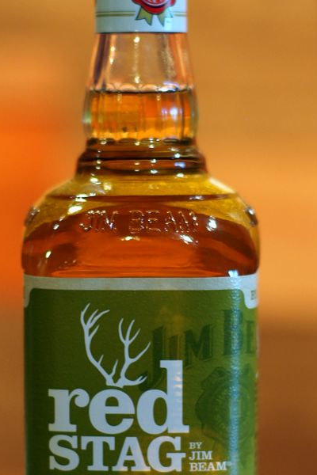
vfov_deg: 15.2
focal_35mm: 135
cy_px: 294
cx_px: 142
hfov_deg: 10.2
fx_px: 1783
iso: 320
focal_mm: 50
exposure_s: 1/80
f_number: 2
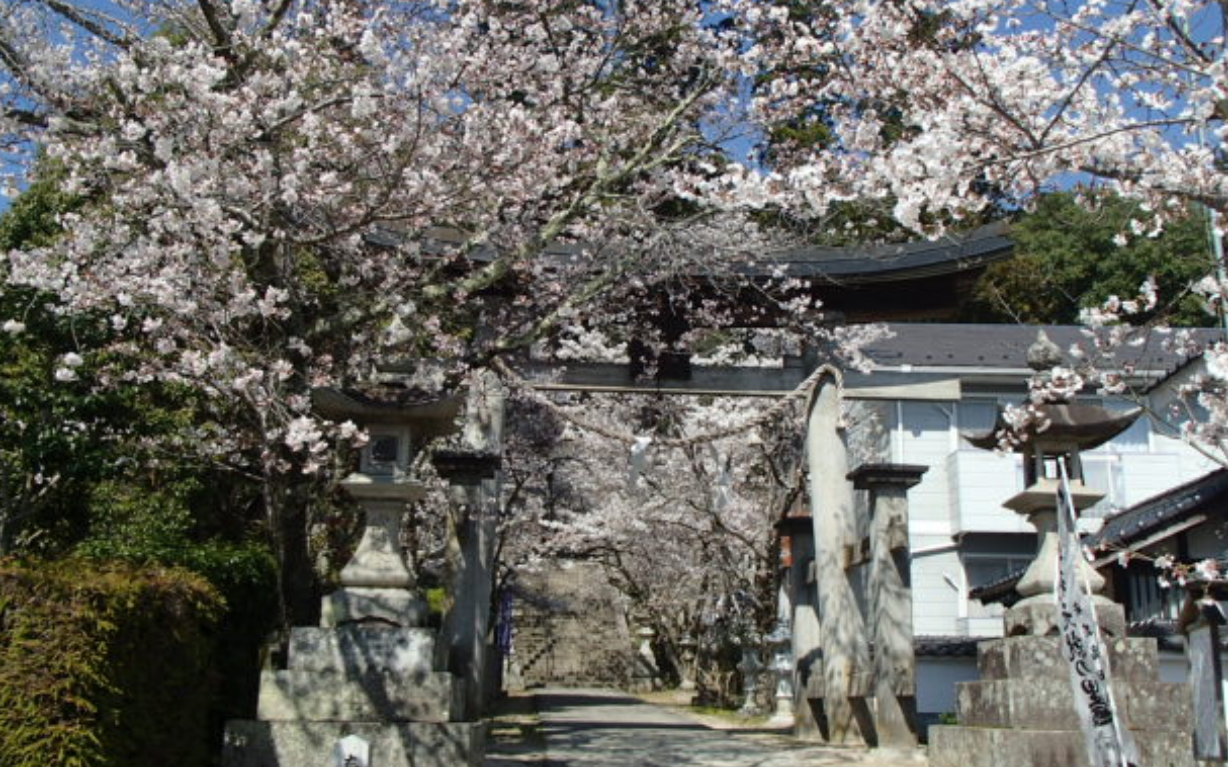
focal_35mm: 38
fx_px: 1271
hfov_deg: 51.6
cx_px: 617
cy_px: 358
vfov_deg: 33.5
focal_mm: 6.07
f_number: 13
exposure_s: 1/100
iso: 100
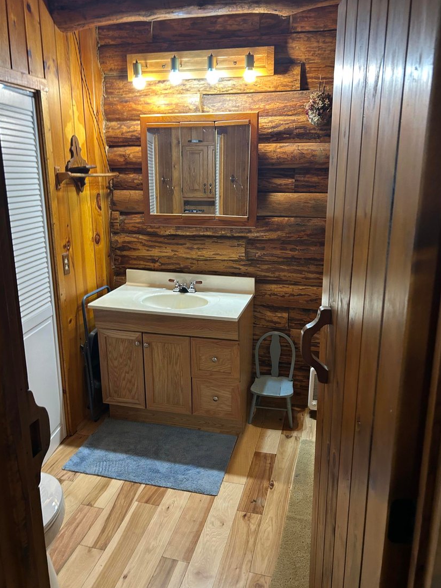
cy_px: 286
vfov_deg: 65.3
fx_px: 459
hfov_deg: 51.4
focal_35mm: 27
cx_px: 219
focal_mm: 5.7
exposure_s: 1/60
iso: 160
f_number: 1.5
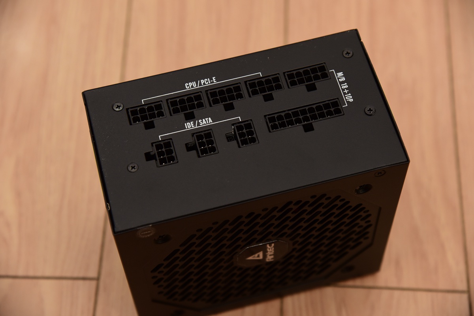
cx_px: 237
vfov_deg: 16.1
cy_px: 158
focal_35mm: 85
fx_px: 1119
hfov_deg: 23.9
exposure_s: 1/60
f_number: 5.6
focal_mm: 85
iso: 1600
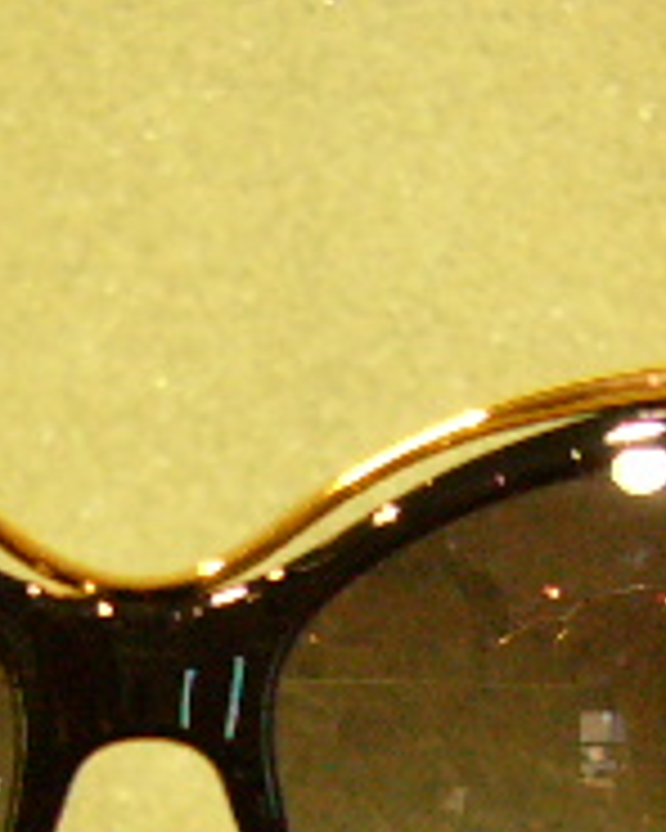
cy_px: 863
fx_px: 2907
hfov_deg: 13.0
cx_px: 171
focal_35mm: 118
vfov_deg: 15.9
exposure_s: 1/40
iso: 200
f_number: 2.8
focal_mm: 5.8
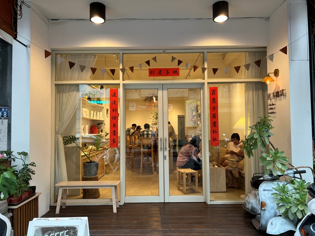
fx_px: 237
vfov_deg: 53.1
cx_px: 158
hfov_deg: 67.3
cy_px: 118
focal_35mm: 26
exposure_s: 1/120
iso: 125
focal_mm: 5.7
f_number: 1.5
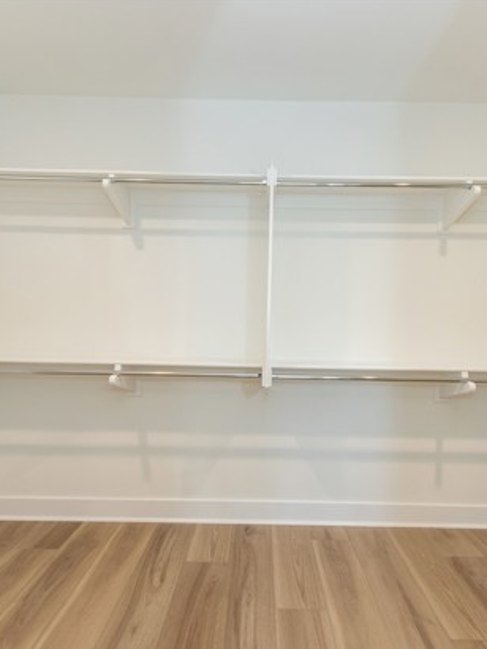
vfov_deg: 78.9
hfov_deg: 63.4
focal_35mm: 21
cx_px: 259
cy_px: 332
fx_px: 394
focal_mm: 14
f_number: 4.5
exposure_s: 1/80
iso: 800
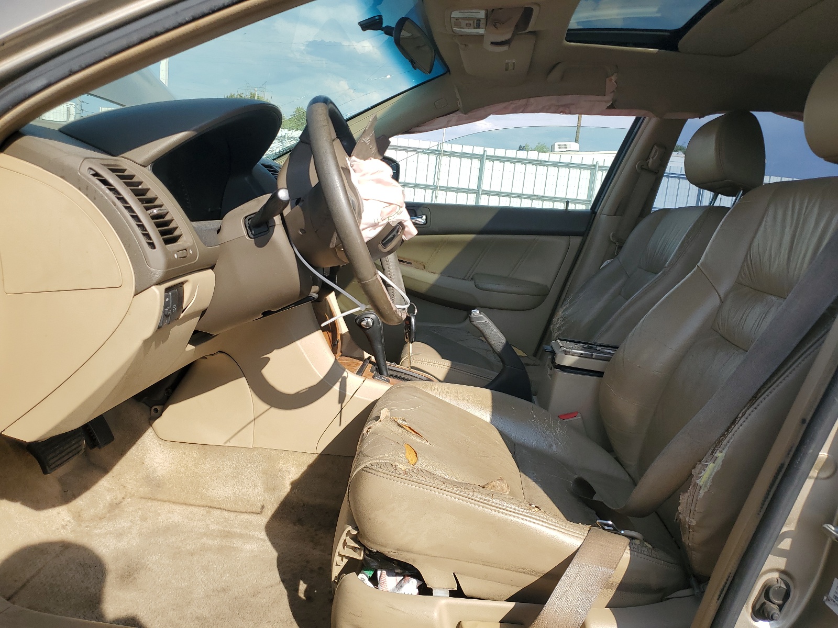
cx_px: 419
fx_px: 629
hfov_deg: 67.3
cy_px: 314
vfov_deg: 53.1
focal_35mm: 26
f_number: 1.5
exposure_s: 1/2000
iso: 50
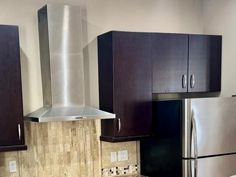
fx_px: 375
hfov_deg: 34.7
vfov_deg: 25.9
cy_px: 151
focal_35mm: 55
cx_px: 81
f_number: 1.78
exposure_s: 1/60
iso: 250
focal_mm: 6.76
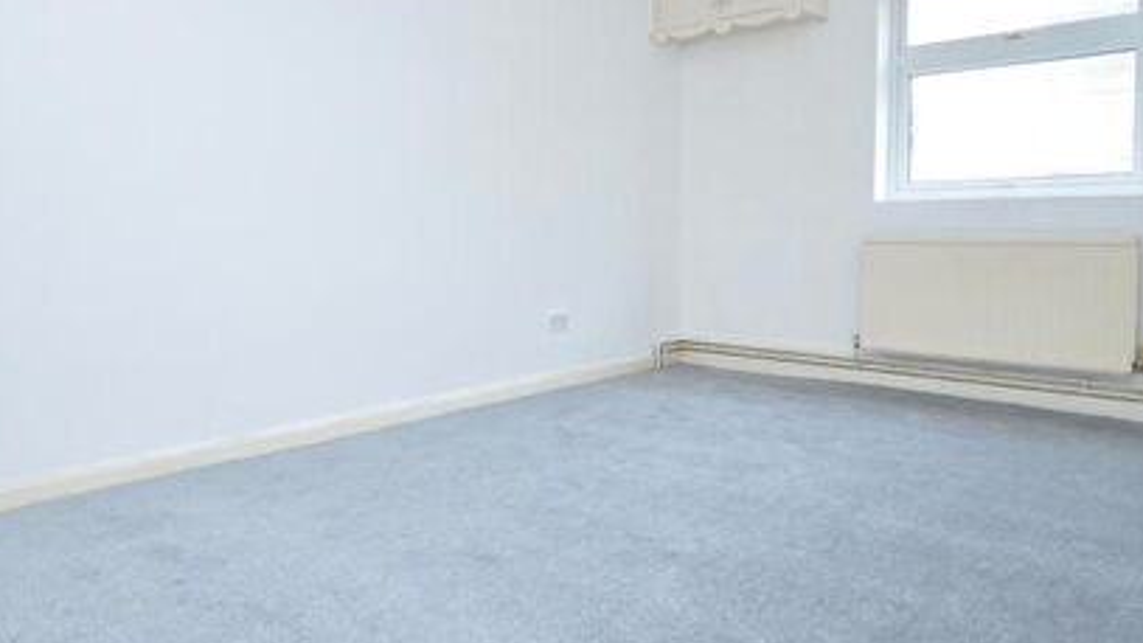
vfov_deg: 42.7
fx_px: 818
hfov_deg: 69.2
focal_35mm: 27
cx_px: 463
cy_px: 264
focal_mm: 10
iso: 400
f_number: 4
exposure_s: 1/60
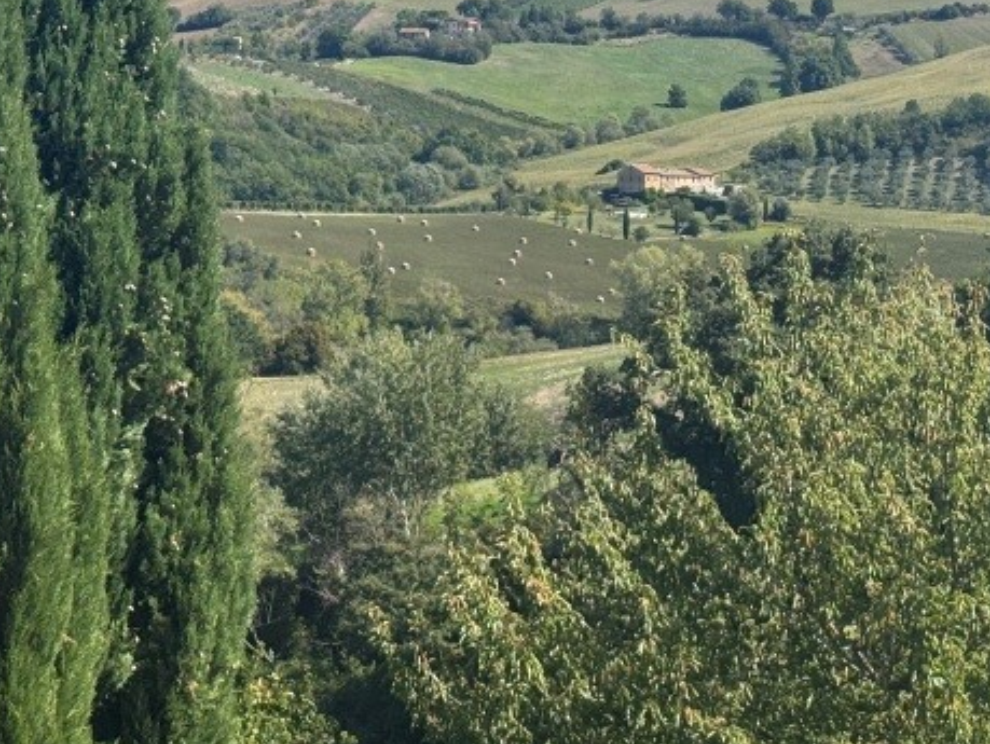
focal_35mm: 107
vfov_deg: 13.8
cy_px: 207
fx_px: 3063
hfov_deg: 18.1
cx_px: 835
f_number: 1.78
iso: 64
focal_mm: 6.76
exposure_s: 1/3817
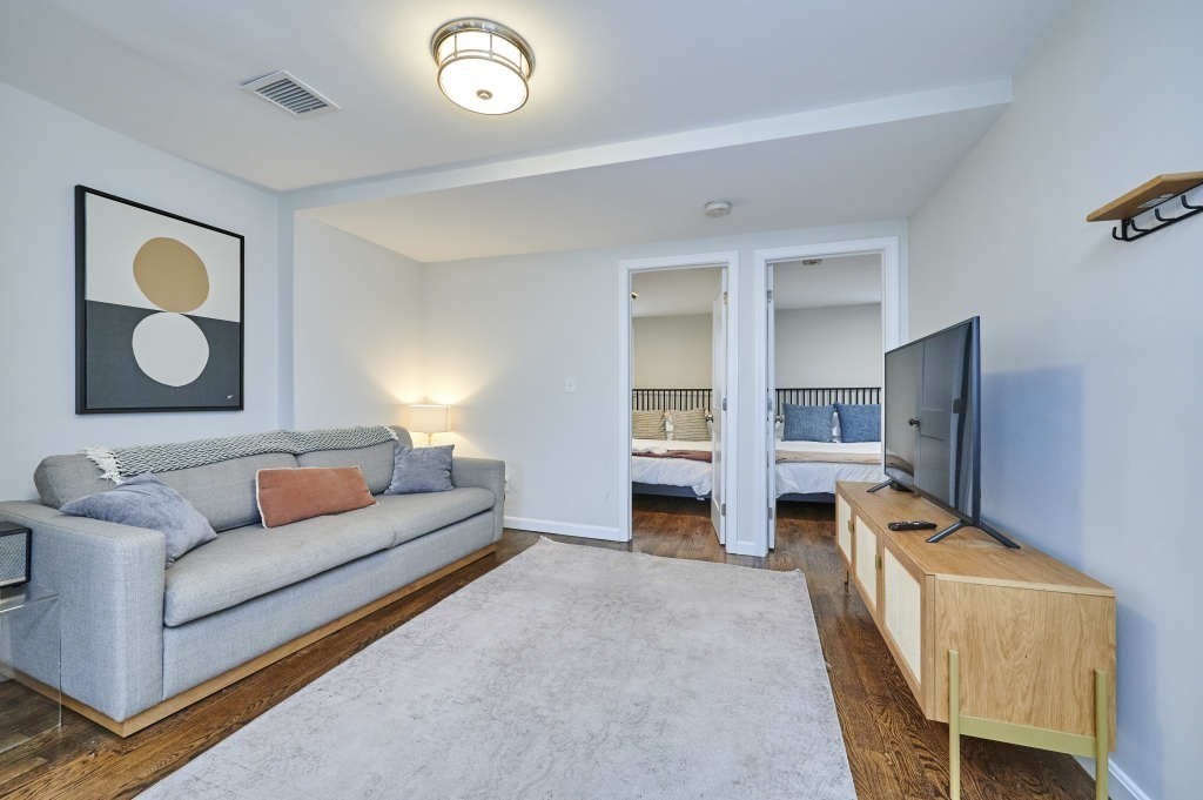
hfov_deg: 104.3
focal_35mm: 14
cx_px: 602
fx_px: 467
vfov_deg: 81.1
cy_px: 400
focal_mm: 14
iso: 1600
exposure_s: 1/125
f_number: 5.6
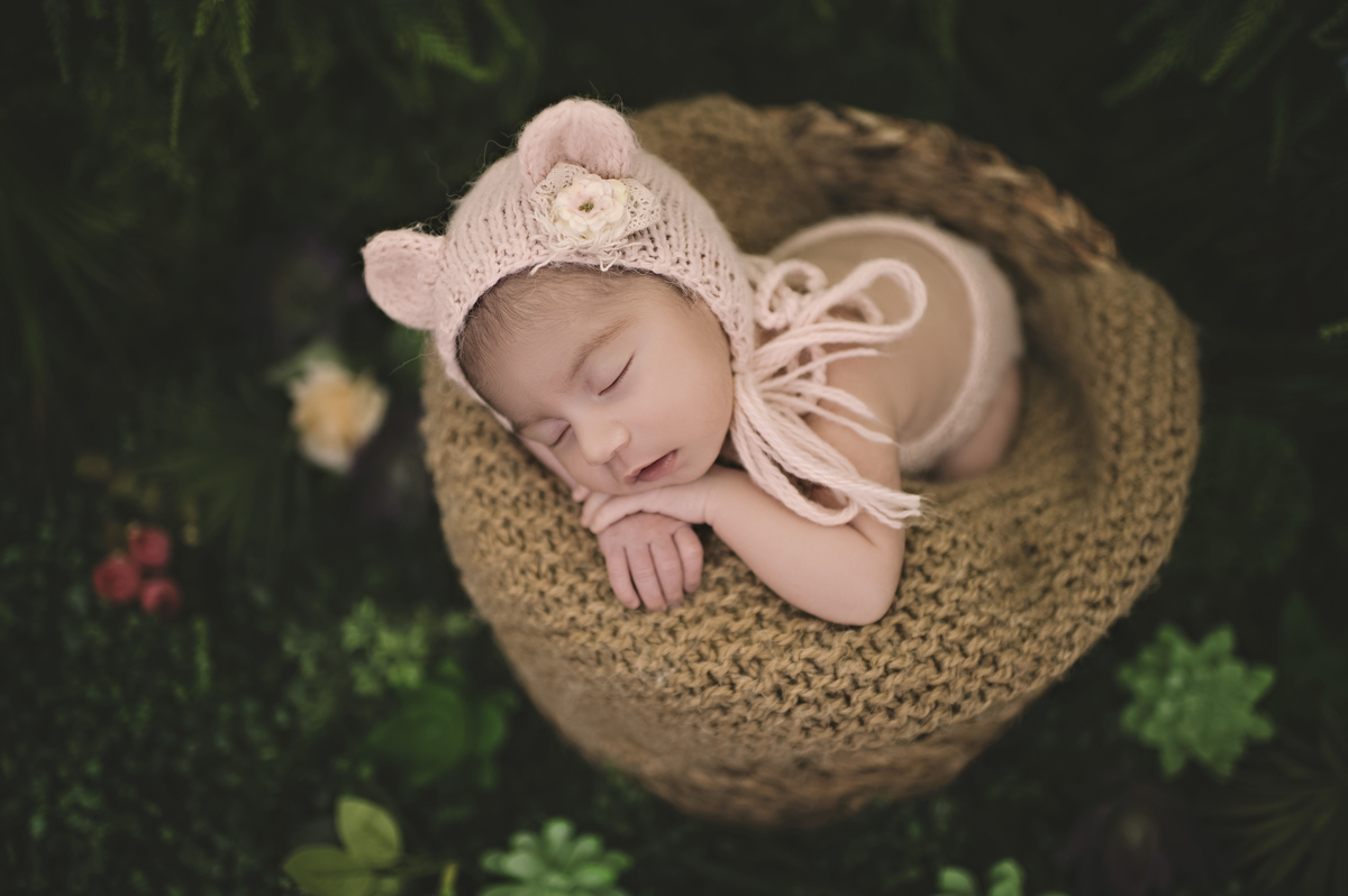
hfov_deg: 54.5
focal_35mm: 35
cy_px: 448
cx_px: 674
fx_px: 1309
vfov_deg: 37.8
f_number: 1.6
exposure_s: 1/125
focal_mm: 35
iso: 200
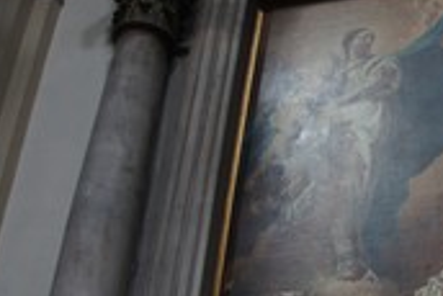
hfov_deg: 26.4
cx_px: 456
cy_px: 283
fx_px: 887
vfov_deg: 18.6
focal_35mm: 72
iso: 2000
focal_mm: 18
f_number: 3.5
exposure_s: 1/30
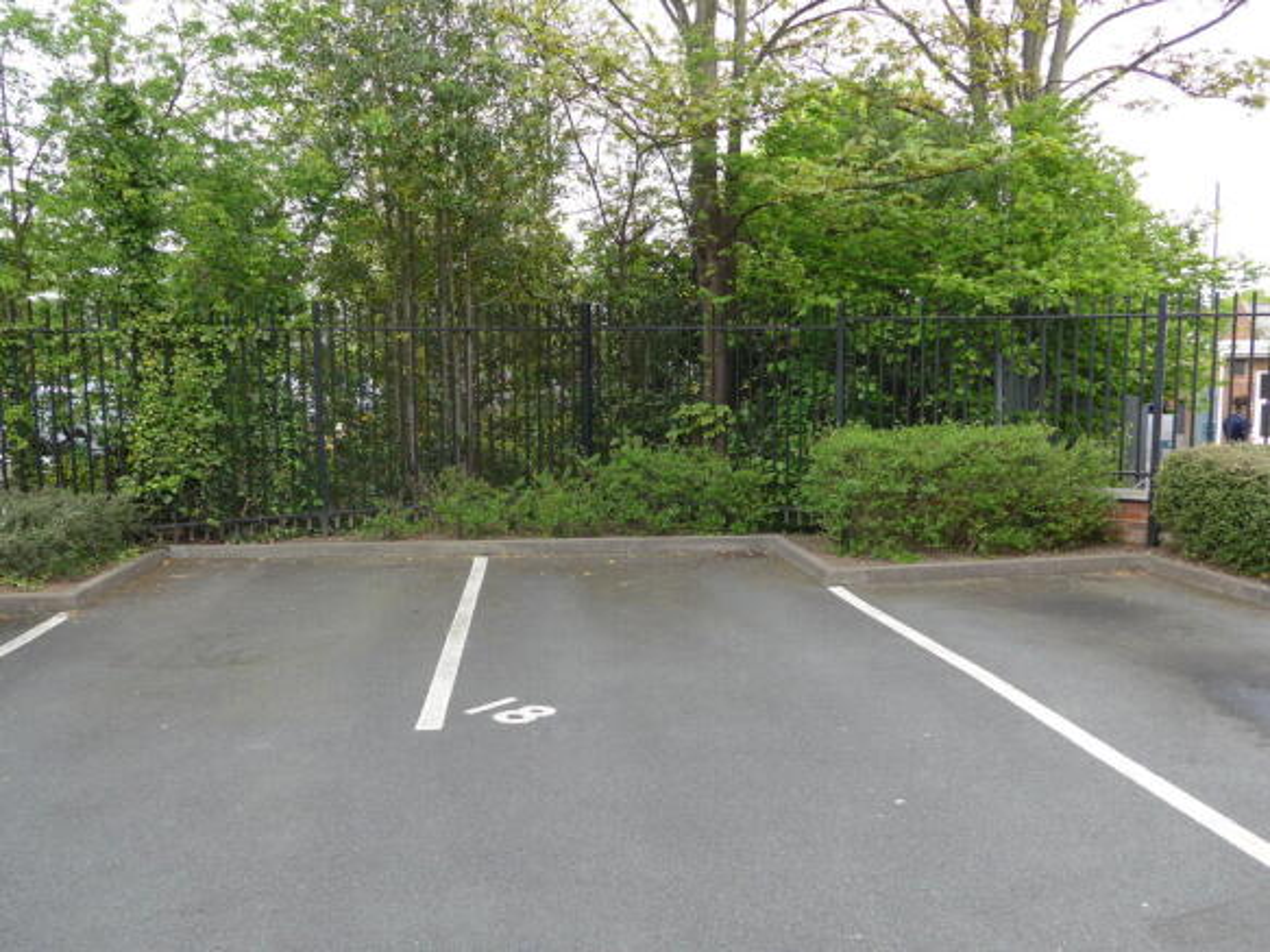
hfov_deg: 61.7
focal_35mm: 29
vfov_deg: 48.2
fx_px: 1064
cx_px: 635
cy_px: 476
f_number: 2.8
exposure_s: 1/250
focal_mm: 6
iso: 80
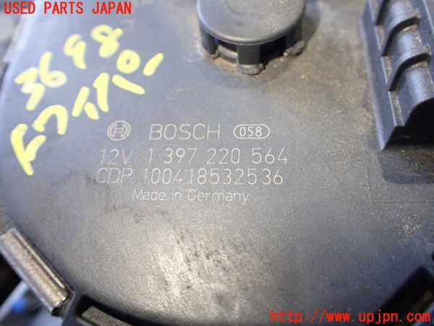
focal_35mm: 30
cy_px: 163
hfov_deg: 60.0
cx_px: 217
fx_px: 376
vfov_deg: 46.8
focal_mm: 5.4
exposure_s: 1/125
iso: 320
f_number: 2.3
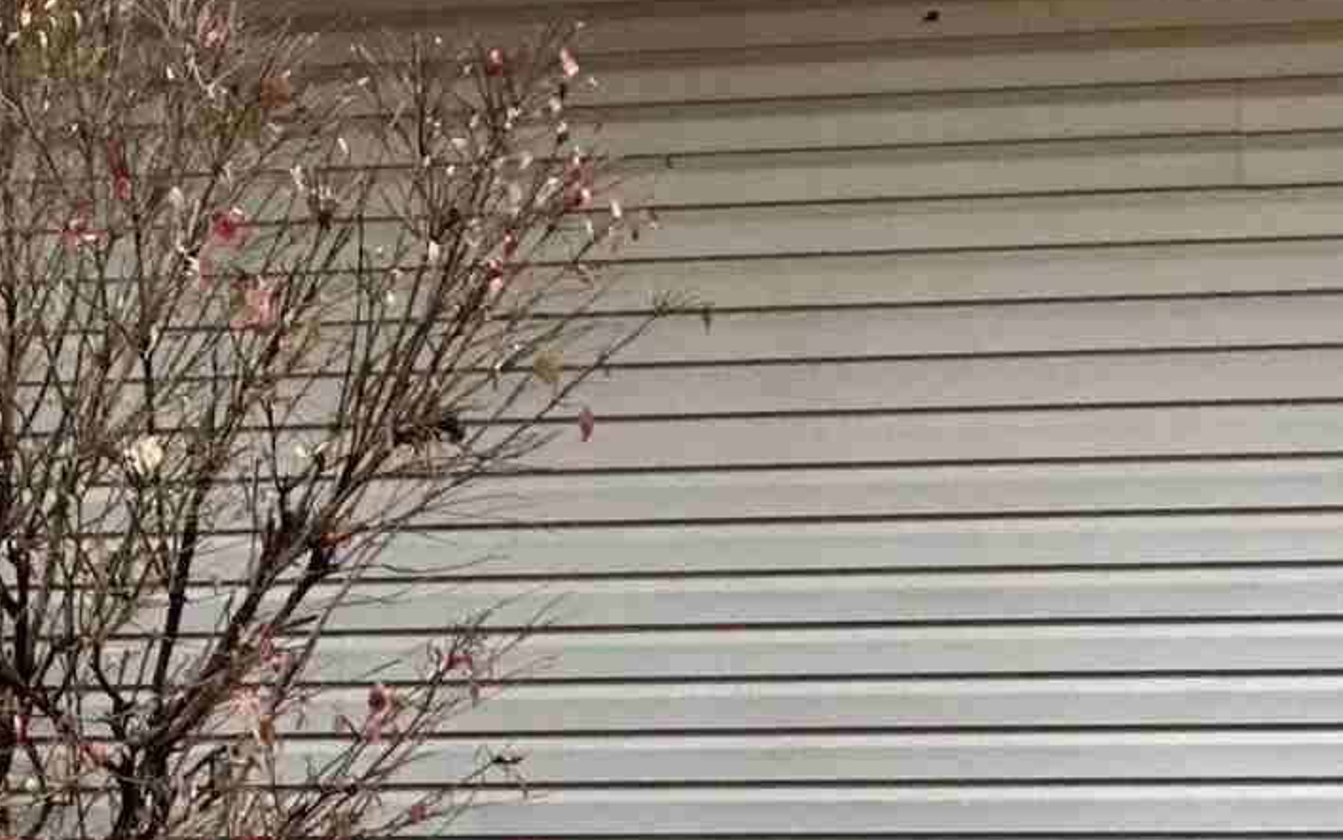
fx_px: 12961
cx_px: -1288
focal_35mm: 354
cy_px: -74
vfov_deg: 3.7
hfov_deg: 5.8
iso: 64
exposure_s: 1/121
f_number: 2.8
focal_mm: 9
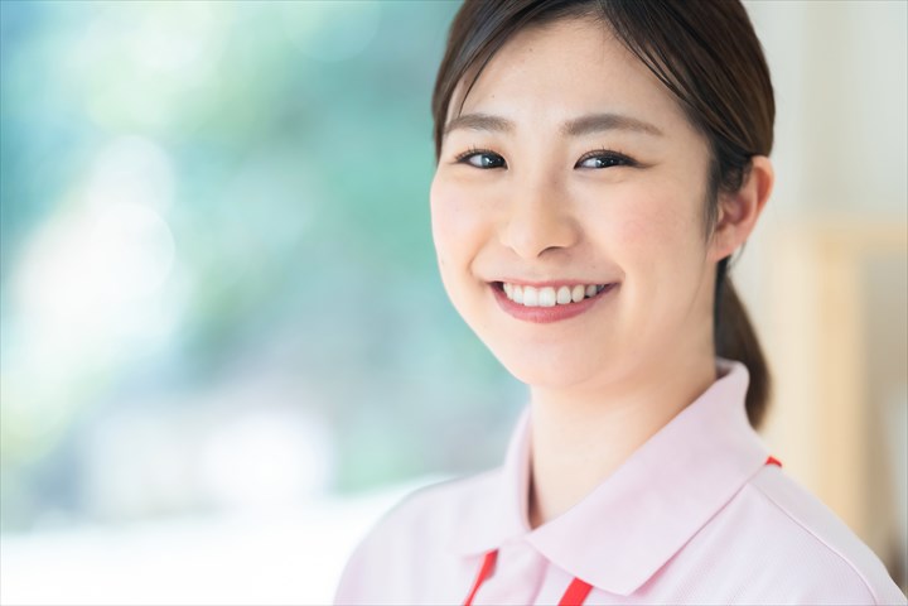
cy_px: 303
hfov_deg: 15.2
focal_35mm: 135
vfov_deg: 10.2
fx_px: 3405
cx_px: 454
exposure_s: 1/400
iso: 800
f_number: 2.2
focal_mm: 135
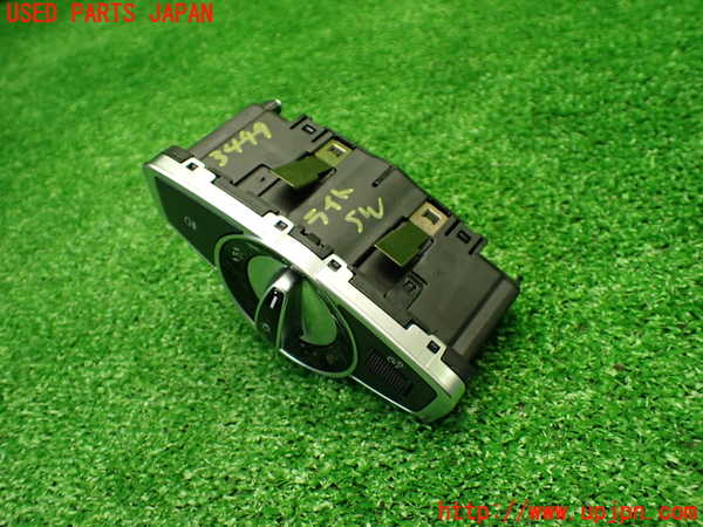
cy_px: 264
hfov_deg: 60.0
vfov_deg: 46.8
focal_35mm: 30
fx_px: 609
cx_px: 352
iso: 500
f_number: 2.3
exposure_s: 1/125
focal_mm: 5.4
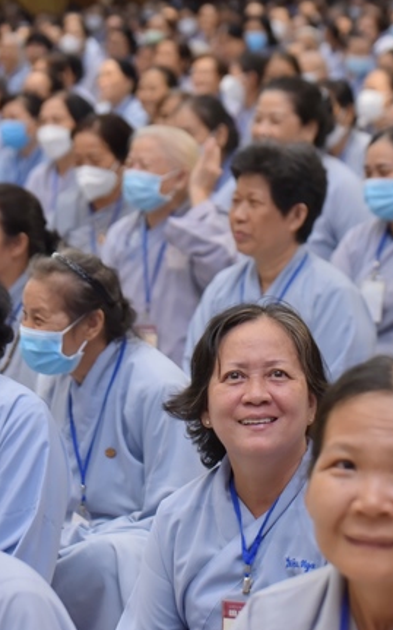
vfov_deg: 17.0
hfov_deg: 10.6
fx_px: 2110
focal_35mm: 123
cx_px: 282
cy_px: 314
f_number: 5
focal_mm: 80
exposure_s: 1/160
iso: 2000
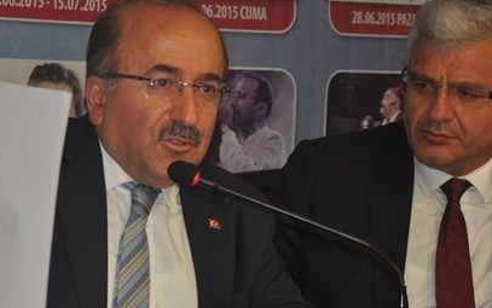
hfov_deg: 22.9
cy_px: 165
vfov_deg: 14.5
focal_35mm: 90
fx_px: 1208
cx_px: 151
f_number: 4.5
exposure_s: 1/60
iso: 1250
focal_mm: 40
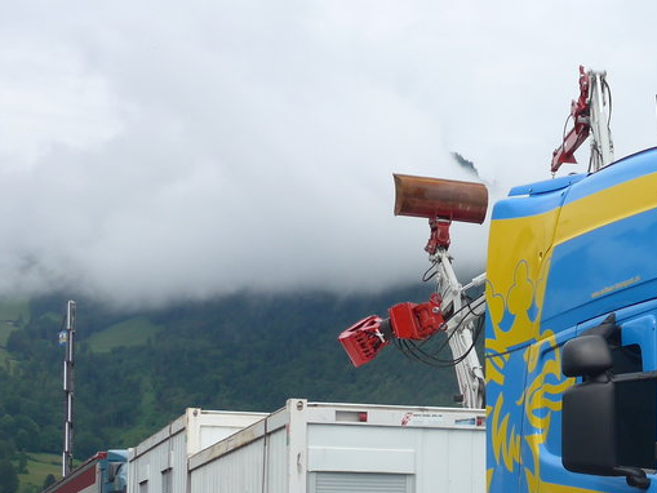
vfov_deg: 15.8
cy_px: 488
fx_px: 1747
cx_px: 635
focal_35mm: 92
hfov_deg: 20.7
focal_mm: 8
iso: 80
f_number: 2.8
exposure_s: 1/1000
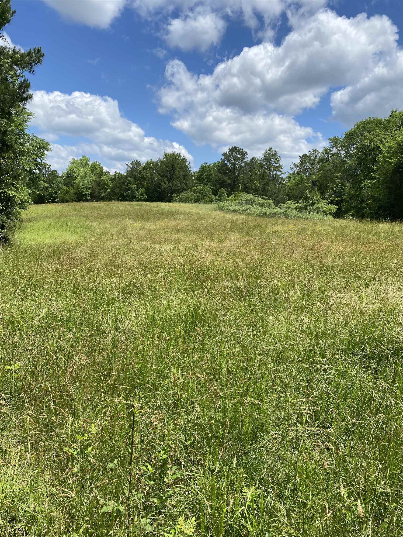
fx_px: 404
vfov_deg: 67.3
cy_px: 268
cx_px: 202
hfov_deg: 53.1
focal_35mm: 26
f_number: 1.8
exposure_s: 1/2890
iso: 32
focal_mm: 4.25
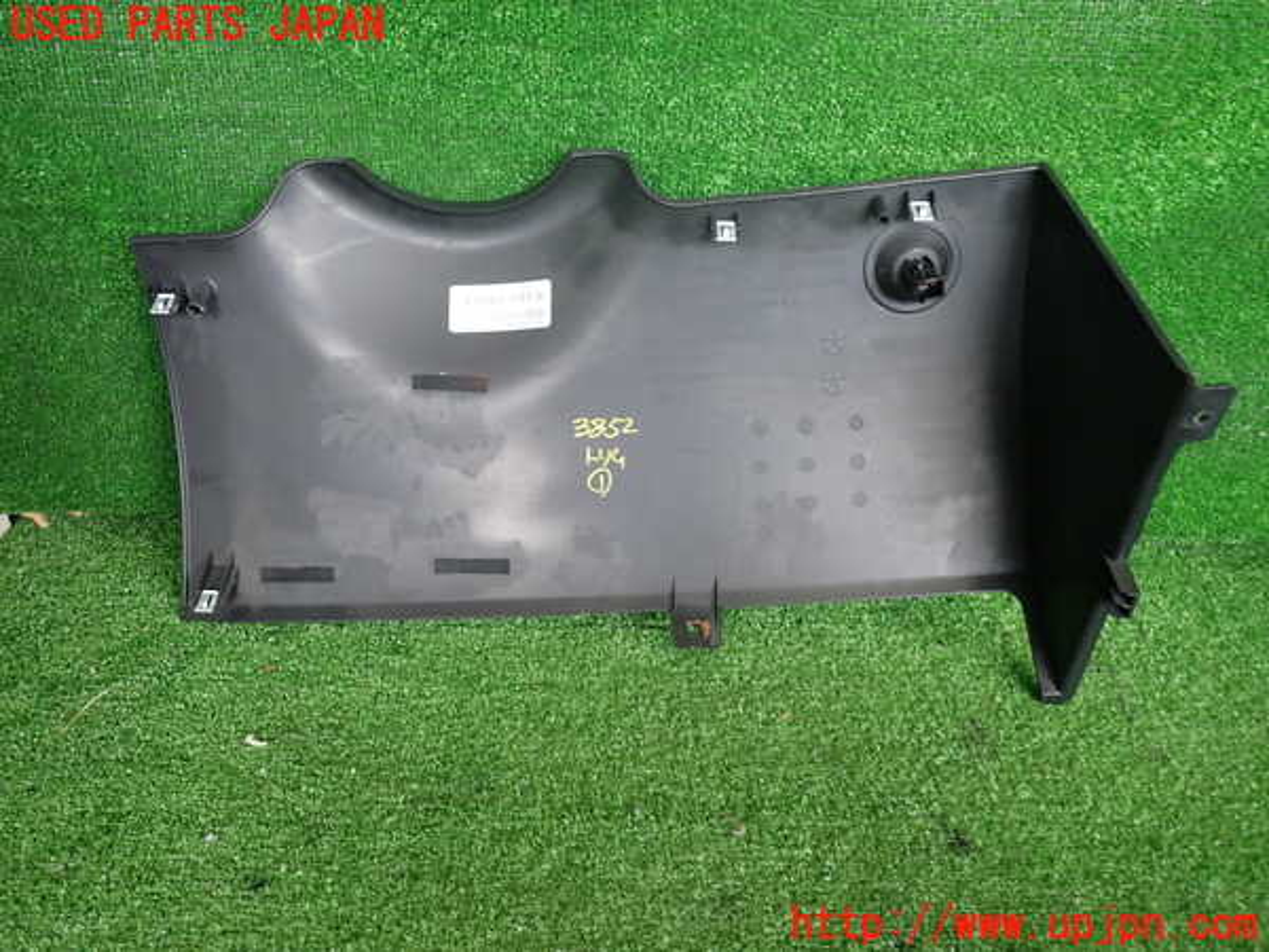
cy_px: 476
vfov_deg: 54.9
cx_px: 634
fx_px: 916
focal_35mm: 25
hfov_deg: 69.4
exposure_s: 1/30
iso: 200
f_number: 2
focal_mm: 4.5
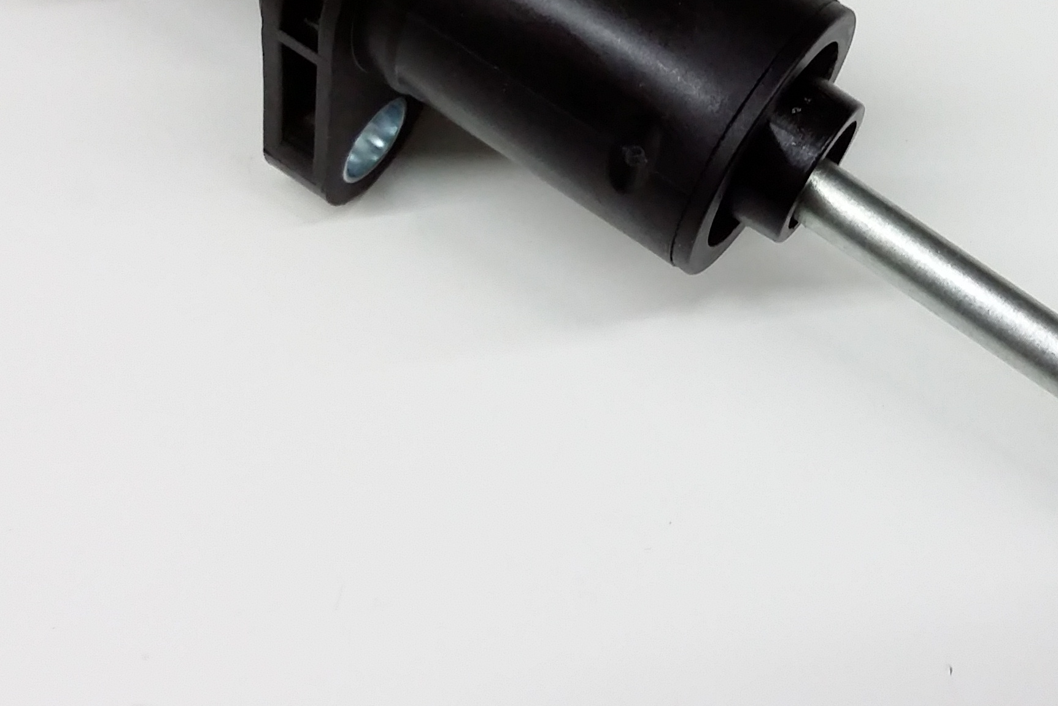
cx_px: 716
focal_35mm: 63
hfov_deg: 31.6
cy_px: 127
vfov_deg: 21.3
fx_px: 1852
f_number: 2.4
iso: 160
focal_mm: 3.4
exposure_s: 1/24
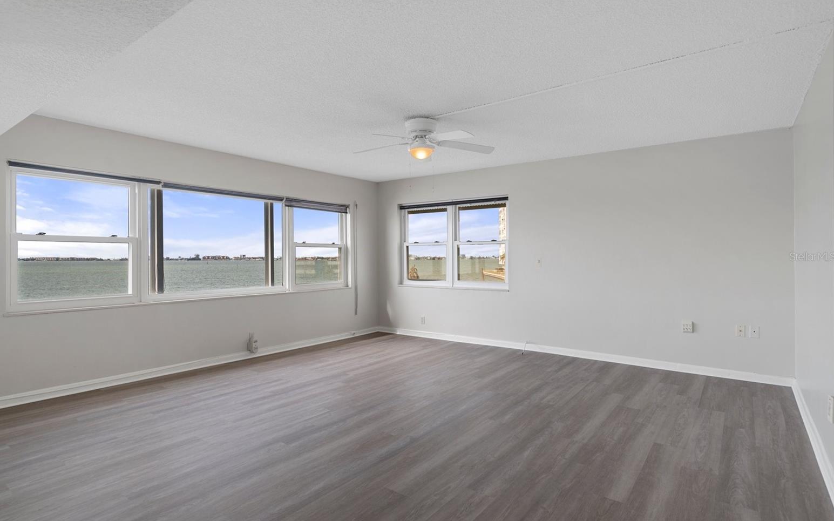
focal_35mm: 19
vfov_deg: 62.2
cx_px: 406
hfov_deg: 88.0
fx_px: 432
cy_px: 256
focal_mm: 18
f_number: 6.3
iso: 320
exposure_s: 1/6
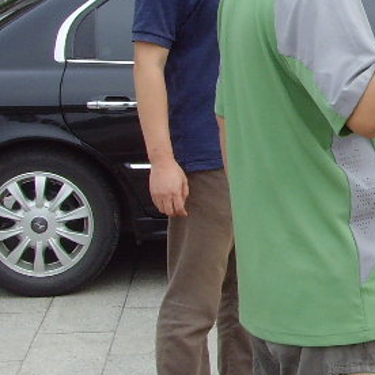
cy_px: 99
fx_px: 1569
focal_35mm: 128
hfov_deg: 13.1
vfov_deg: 13.6
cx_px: 522
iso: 80
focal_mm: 6.6
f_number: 6.3
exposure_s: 1/125
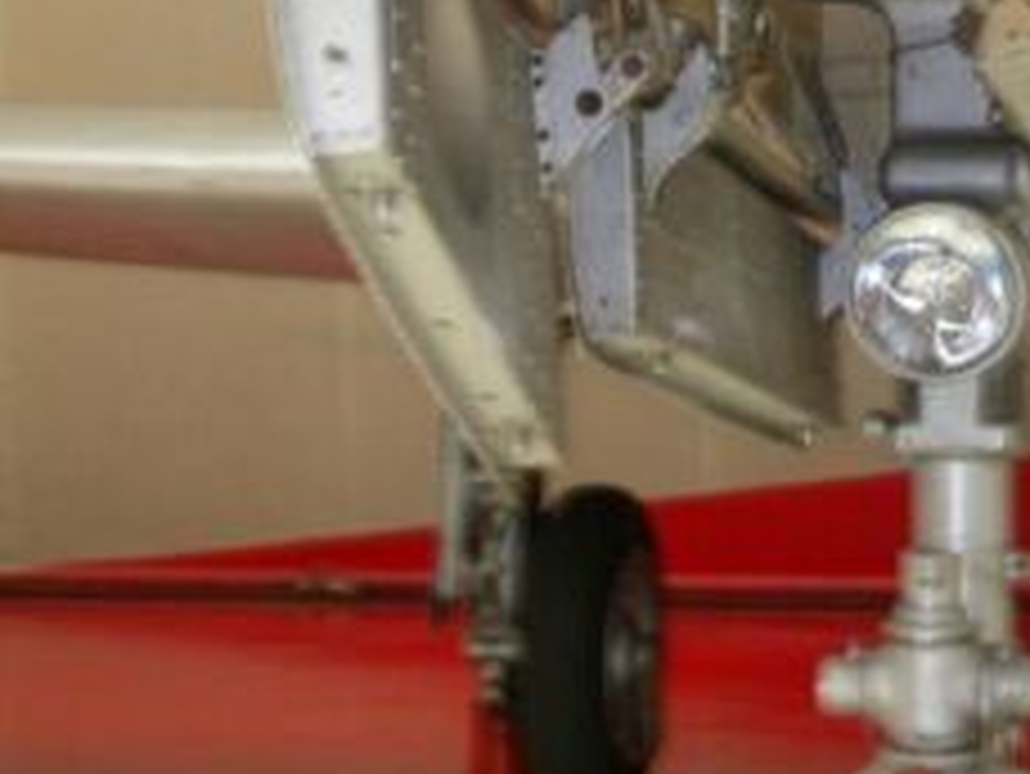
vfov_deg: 11.4
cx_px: 904
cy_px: -43
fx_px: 3840
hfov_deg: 15.1
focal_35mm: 129
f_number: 3
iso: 100
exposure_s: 1/4.7
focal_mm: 12.2
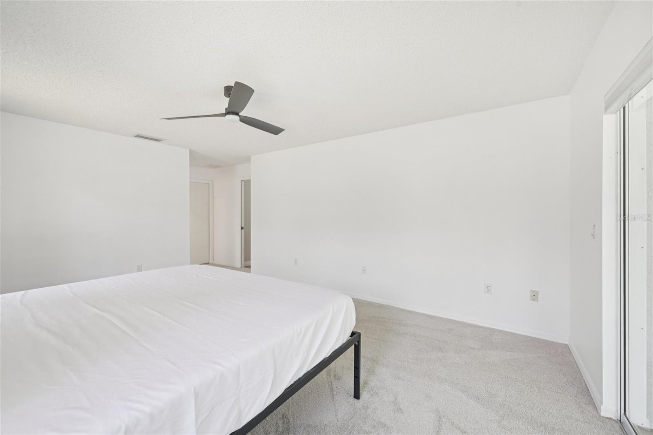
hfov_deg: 104.3
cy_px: 218
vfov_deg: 81.2
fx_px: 254
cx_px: 326
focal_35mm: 14
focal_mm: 14
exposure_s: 1/30
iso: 400
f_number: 8
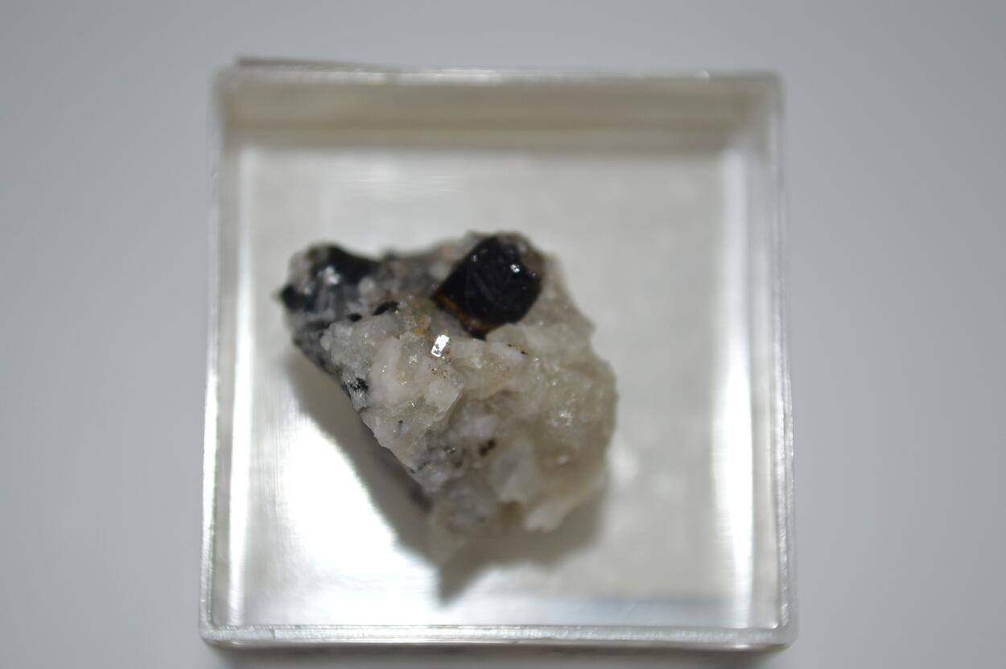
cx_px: 503
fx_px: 2303
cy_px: 334
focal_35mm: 82
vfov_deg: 16.5
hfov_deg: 24.6
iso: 640
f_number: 5.6
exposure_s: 1/60
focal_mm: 55
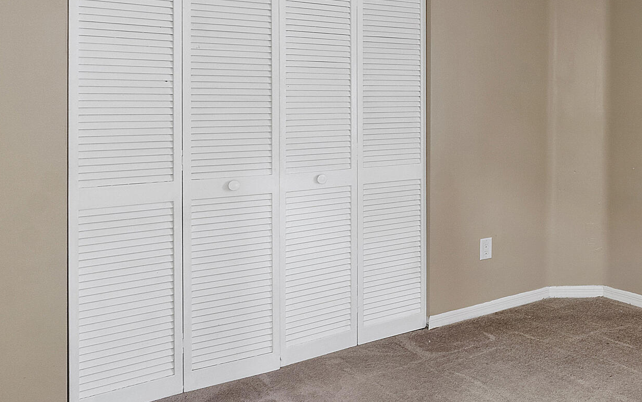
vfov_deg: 33.8
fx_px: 648
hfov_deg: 44.2
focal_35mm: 37
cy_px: 105
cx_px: 654
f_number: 11
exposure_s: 1.3
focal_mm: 10
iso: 160
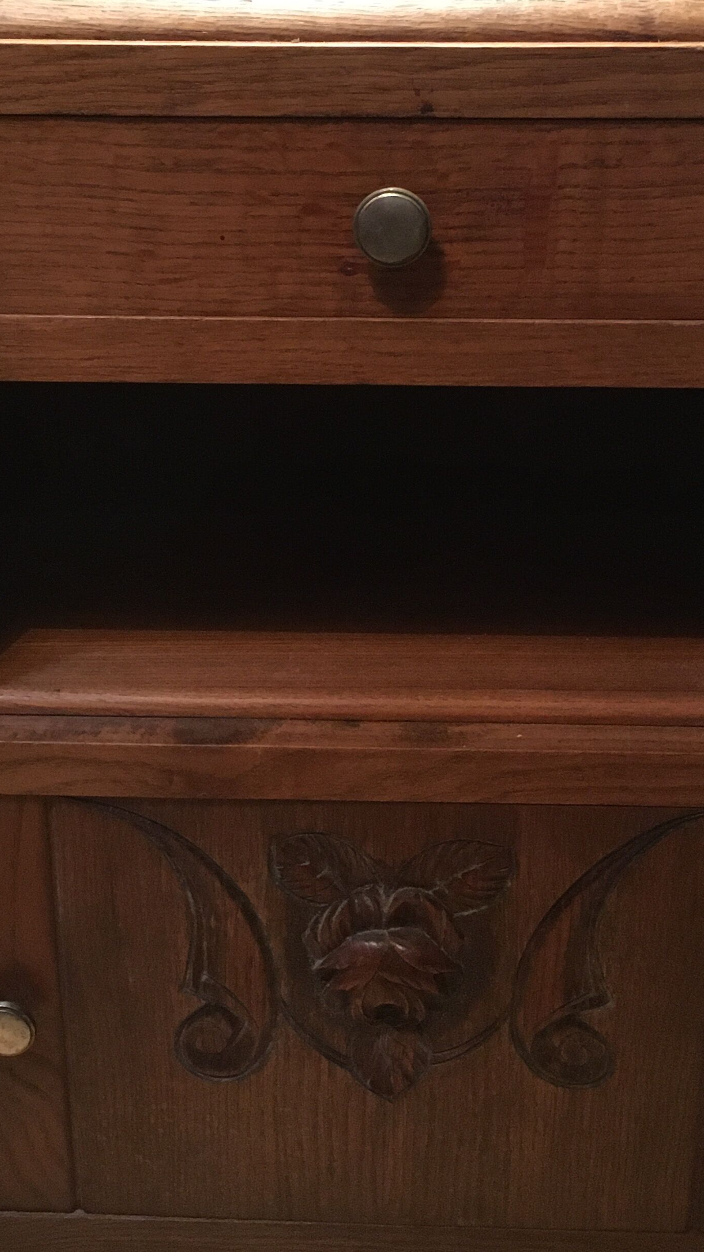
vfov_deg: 39.8
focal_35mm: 52
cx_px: 377
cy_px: 548
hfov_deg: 23.1
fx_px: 1726
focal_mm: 4.15
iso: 250
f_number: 2.2
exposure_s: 1/17
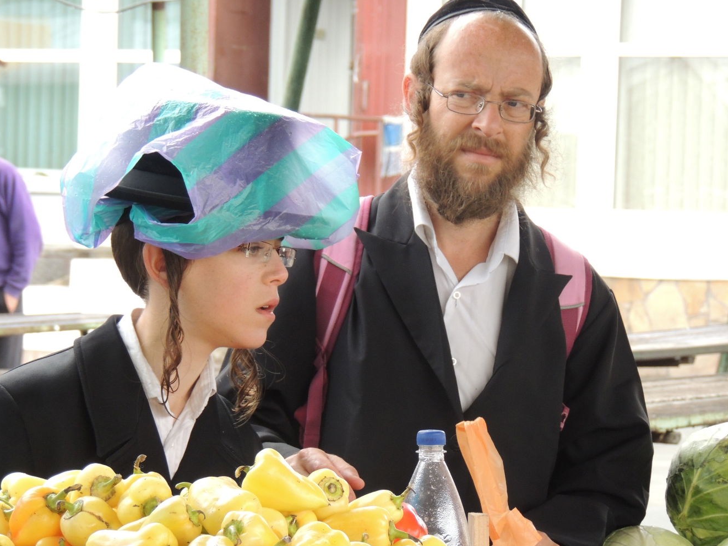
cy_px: 285
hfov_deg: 11.0
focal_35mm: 180
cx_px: 374
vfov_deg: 8.3
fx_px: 3786
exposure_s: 1/125
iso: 400
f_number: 4.5
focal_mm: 30.3
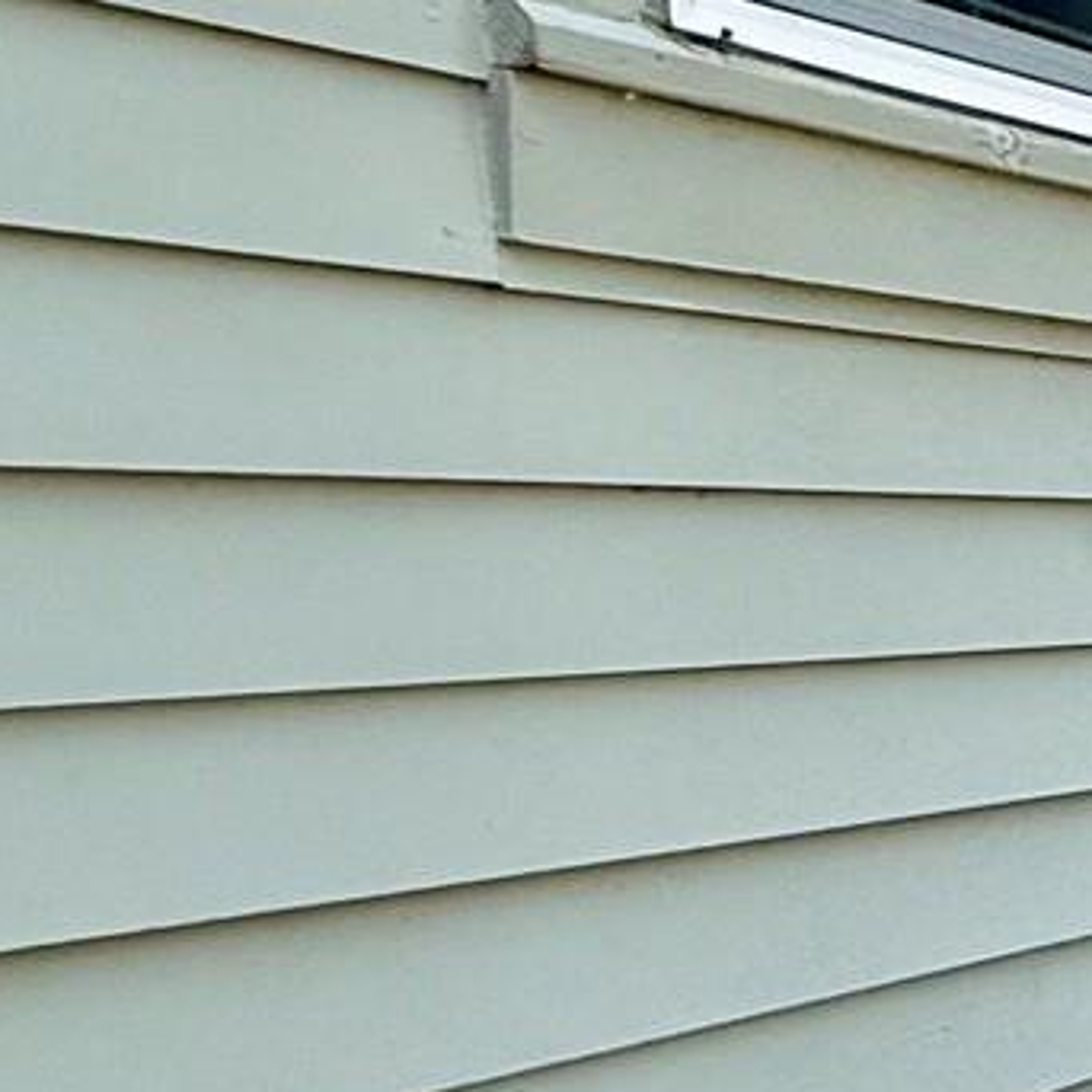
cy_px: 712
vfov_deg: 23.3
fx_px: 2641
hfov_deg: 13.3
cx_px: 2899
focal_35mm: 74
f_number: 2.2
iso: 64
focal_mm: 2.22
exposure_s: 1/809
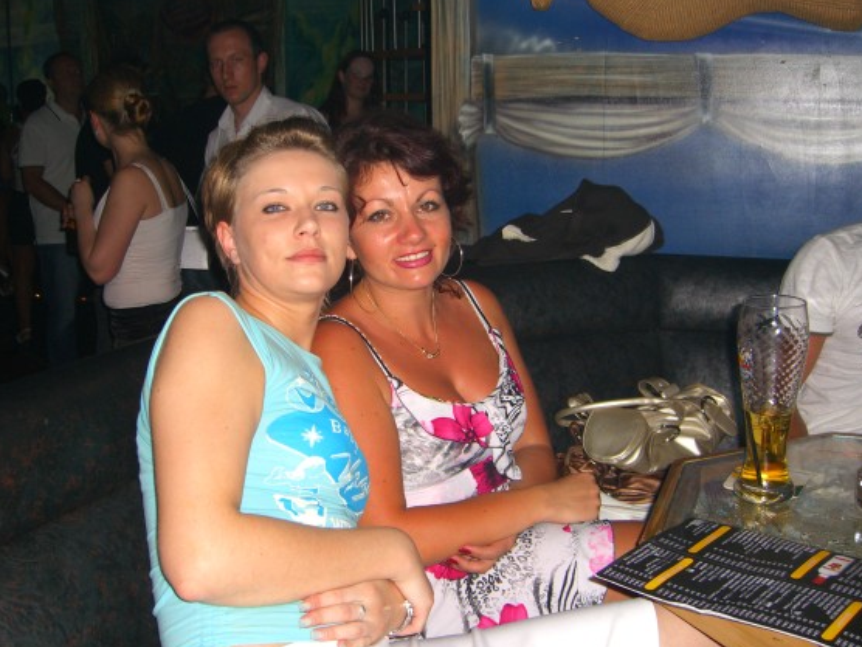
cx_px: 403
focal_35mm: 41
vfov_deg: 35.1
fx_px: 1021
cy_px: 310
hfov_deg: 45.7
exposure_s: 1/60
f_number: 2.8
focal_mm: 7.9
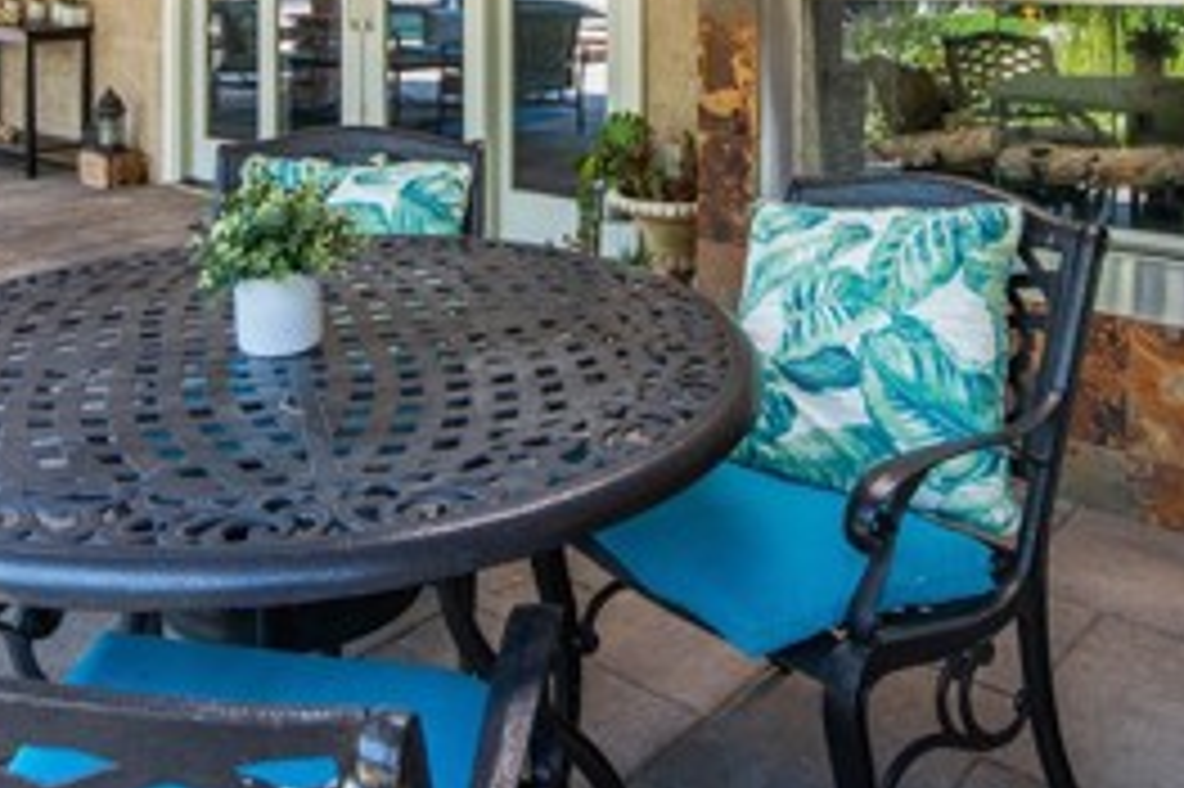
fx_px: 1282
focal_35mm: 39
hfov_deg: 49.5
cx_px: 545
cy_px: -47
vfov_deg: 31.0
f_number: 7.1
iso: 400
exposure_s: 1/80
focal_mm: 16
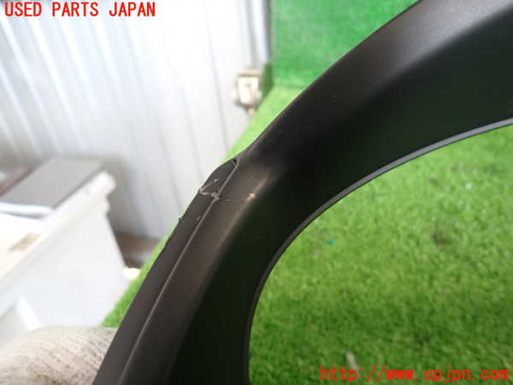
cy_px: 192
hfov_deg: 69.4
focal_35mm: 25
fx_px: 370
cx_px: 256
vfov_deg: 54.9
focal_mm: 4.5
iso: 250
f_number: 2
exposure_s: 1/30
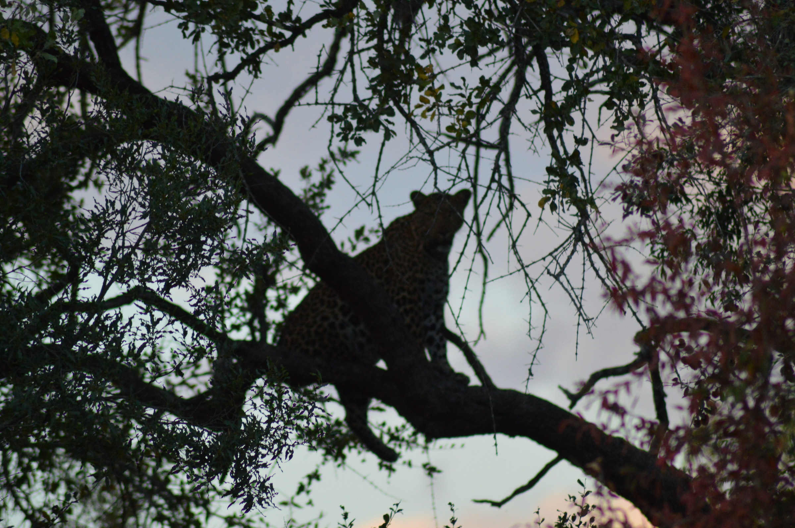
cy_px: 264
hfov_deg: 4.6
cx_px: 398
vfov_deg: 3.0
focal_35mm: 450
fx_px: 9927
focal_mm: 300
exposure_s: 1/500
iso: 1400
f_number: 5.6
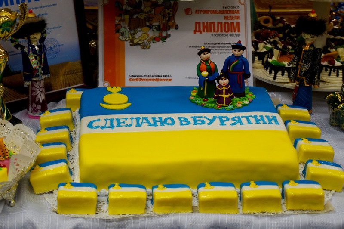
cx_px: 172
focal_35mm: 78
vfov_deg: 17.5
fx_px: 745
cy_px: 114
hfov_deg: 26.0
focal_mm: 52
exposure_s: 1/80
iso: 250
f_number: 5
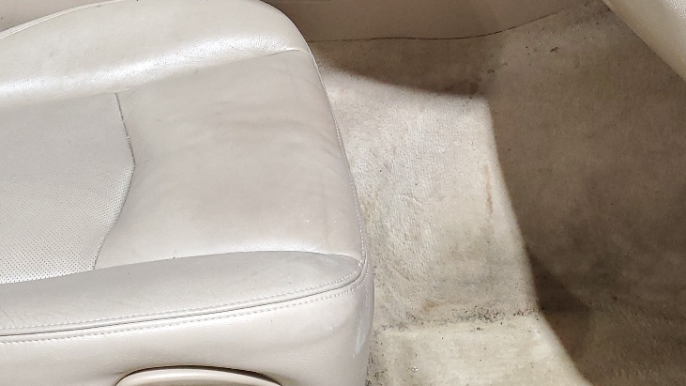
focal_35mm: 62
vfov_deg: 18.1
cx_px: 313
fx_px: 1128
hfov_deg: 33.8
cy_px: -122
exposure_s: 1/60.2
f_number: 1.5
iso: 166
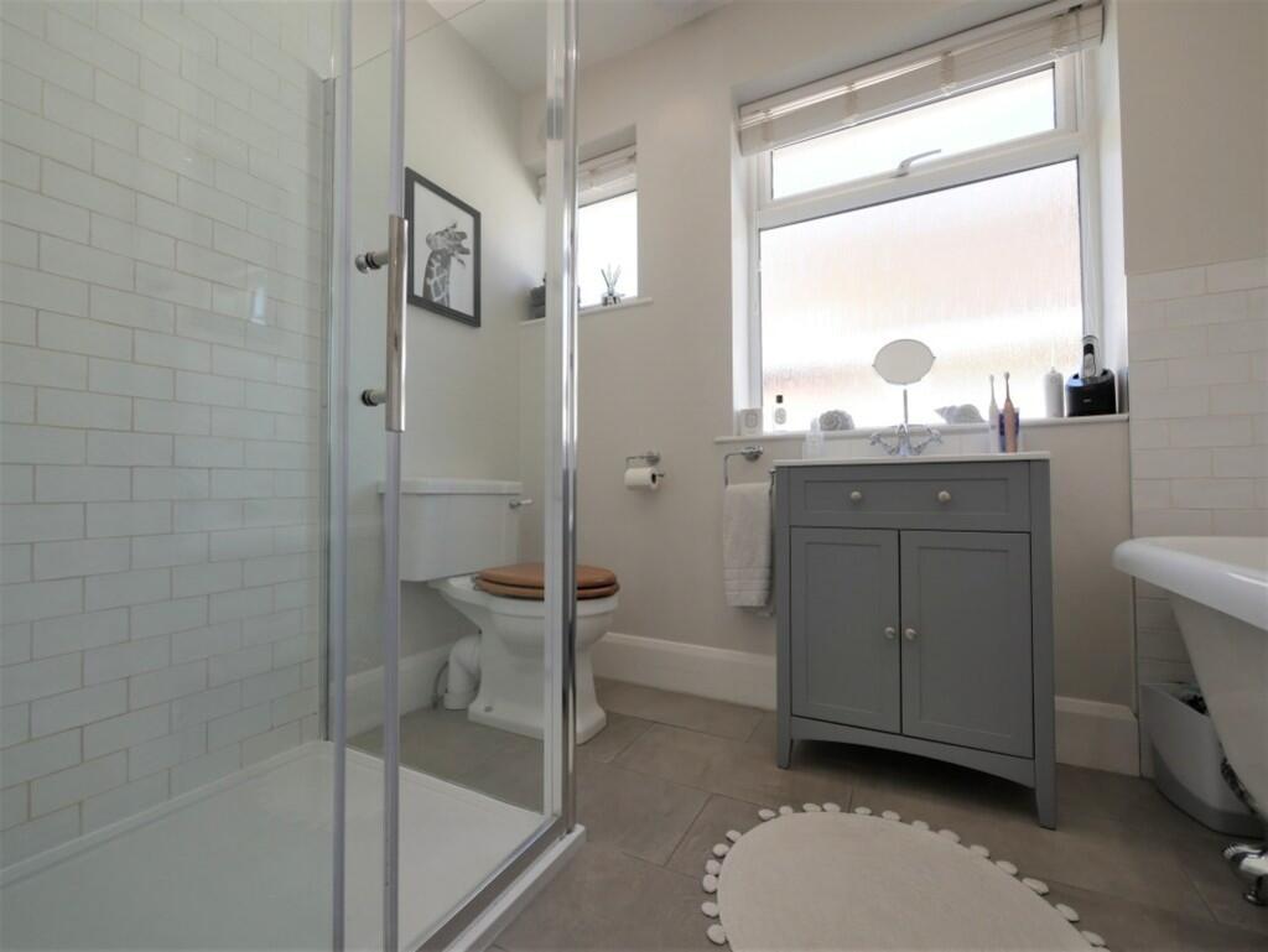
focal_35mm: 14
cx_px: 634
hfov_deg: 102.0
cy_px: 476
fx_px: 513
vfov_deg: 85.7
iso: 200
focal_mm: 7
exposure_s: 1/125
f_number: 4.5
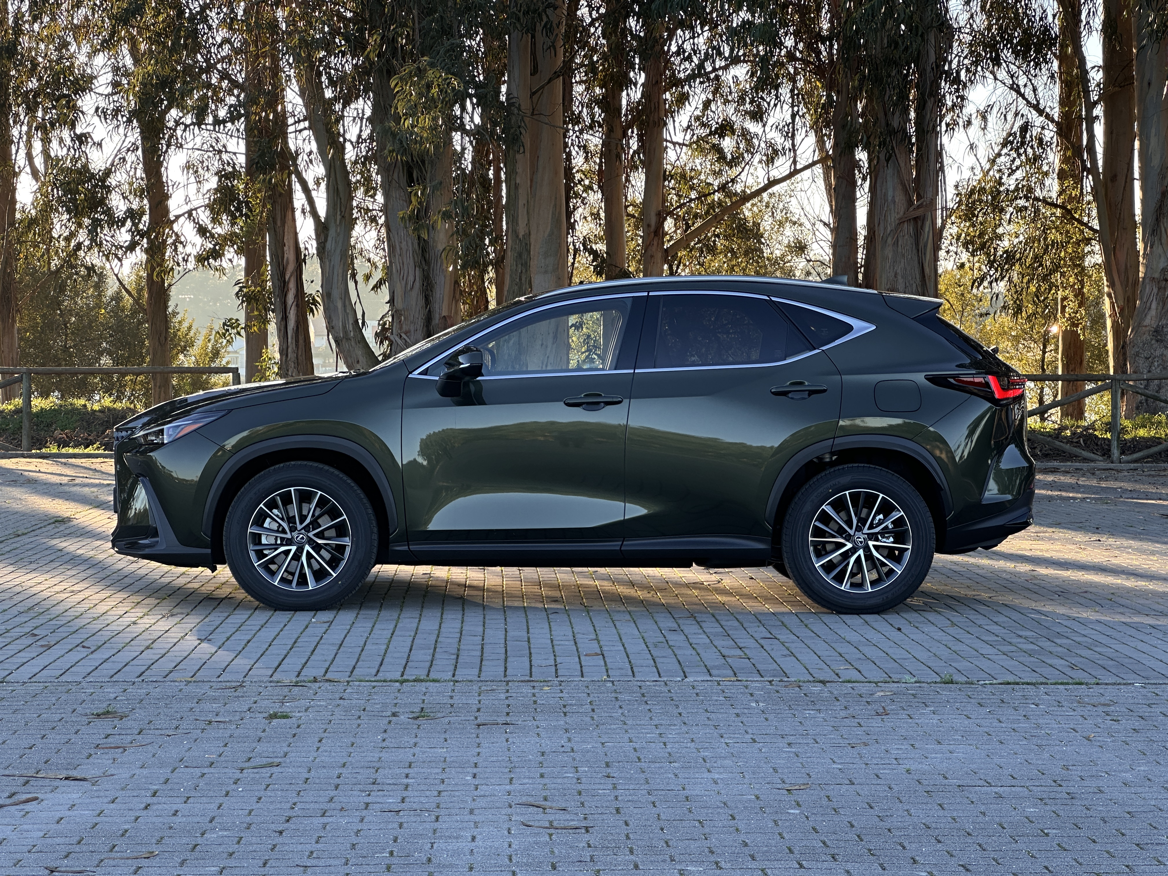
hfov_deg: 25.3
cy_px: 438
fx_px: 2598
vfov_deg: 19.1
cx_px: 584
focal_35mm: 77
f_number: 2.8
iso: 40
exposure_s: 1/99
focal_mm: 9
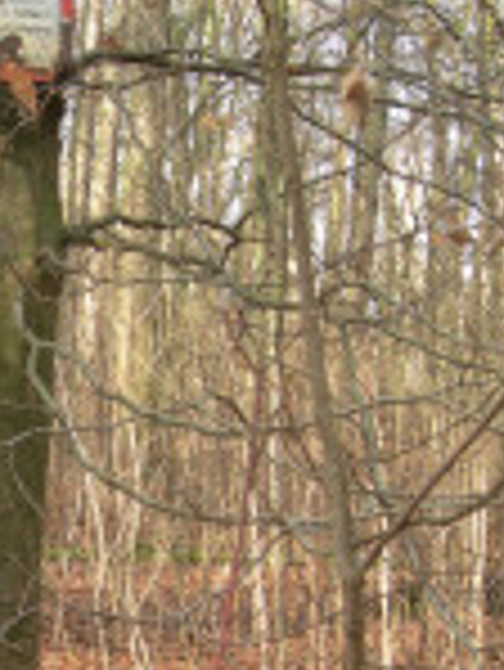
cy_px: 540
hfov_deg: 14.1
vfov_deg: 19.1
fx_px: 1977
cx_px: -94
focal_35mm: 102
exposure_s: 1/50.3
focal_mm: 7.8
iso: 50
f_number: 2.8
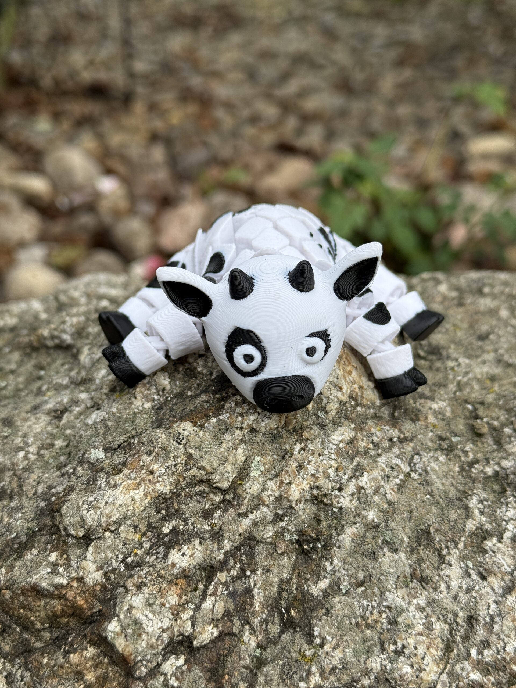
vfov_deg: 39.7
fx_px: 954
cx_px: 258
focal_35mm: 48
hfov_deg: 30.3
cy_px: 344
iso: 64
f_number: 1.78
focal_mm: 6.76
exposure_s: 1/1242
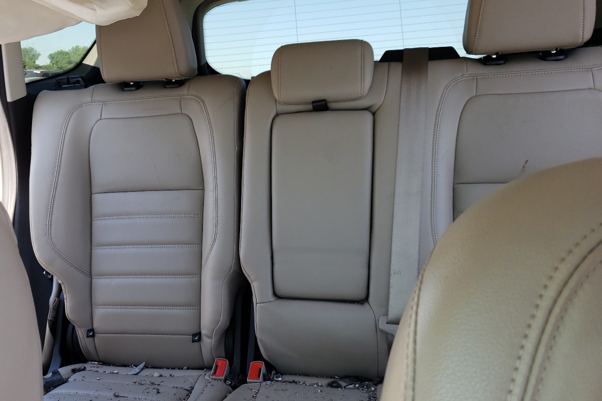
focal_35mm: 33
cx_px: 254
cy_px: 207
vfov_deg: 40.0
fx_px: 552
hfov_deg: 57.0
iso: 50
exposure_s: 1/270
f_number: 1.5
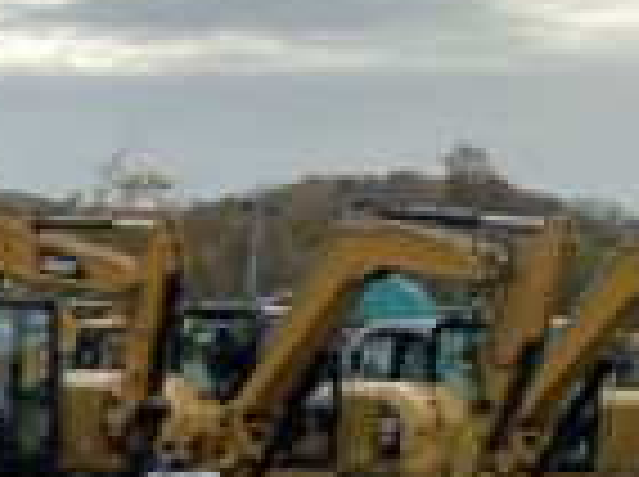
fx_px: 2414
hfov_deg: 12.8
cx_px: -716
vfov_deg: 10.8
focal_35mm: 131
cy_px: 760
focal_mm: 3
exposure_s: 1/196
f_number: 1.8
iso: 16
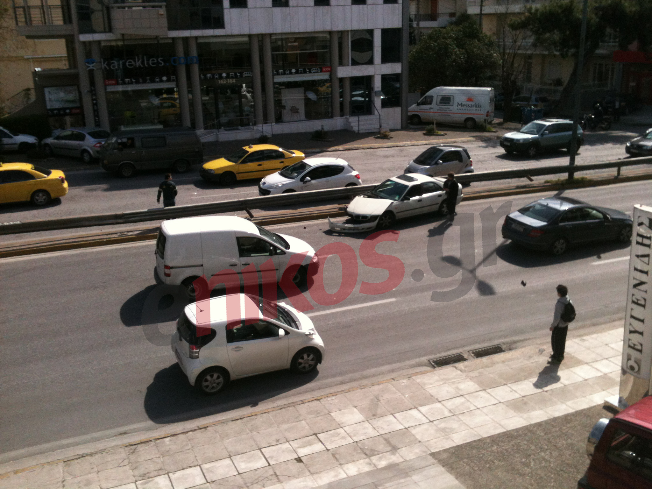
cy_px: 244
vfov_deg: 40.7
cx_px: 326
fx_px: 659
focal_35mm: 35
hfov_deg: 52.6
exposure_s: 1/1596
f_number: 2.8
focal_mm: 3.85
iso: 64
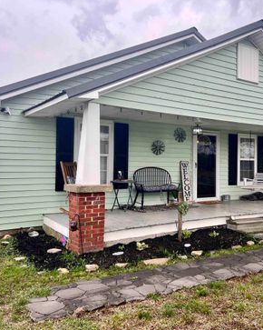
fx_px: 341
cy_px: 162
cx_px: 190
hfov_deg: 41.2
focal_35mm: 35
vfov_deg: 51.6
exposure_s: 1/305
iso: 50
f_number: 1.5
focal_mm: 5.7
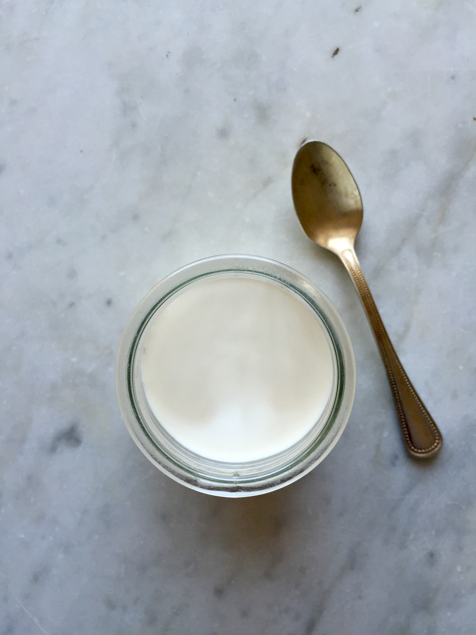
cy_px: 318
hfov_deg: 48.2
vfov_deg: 61.7
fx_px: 532
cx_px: 238
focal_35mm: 29
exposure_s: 1/120
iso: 50
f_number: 2.2
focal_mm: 4.15
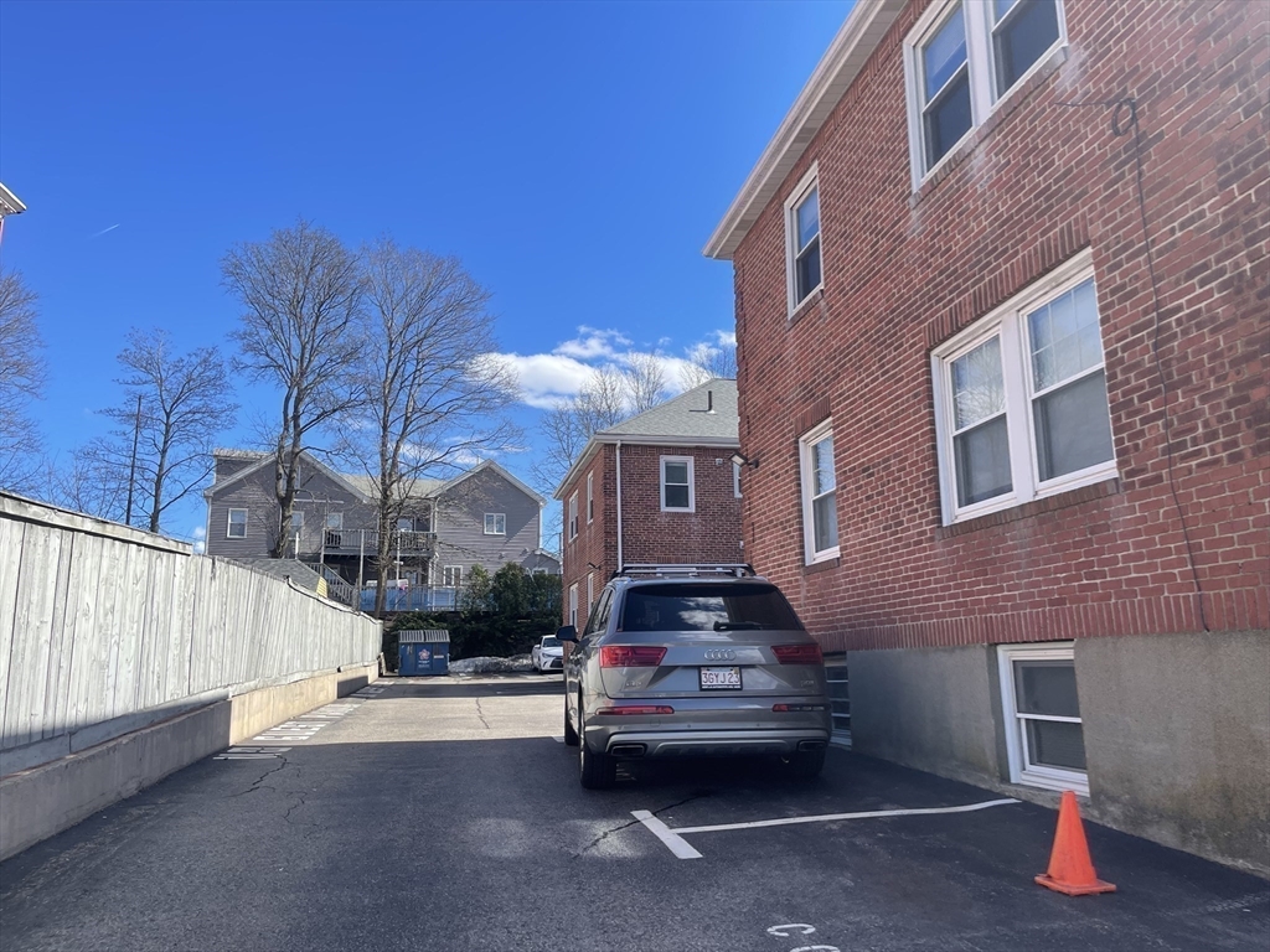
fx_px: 917
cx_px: 635
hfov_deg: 69.4
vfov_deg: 54.9
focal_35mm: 25
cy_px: 476
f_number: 1.6
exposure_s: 1/2083
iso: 32
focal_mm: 5.1
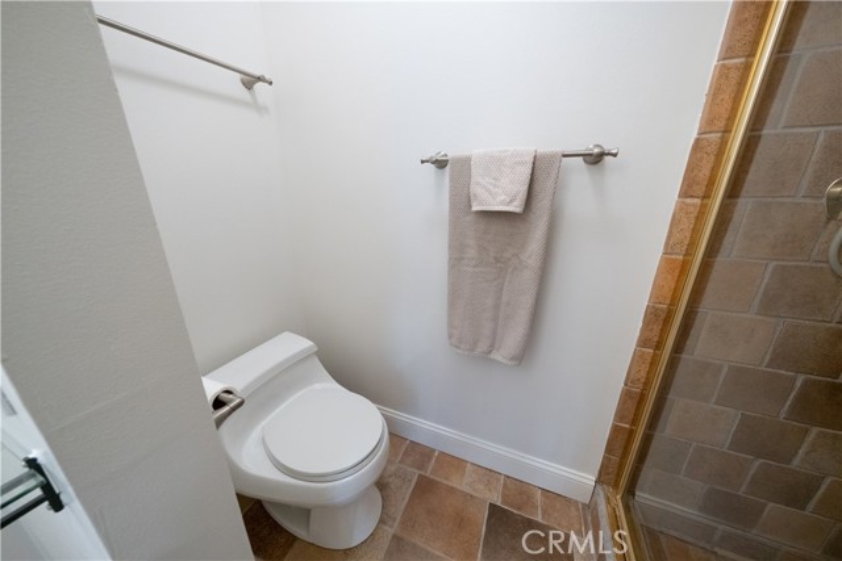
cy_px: 280
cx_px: 421
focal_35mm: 12
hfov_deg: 112.6
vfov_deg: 90.0
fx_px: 281
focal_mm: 8
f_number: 3.6
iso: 800
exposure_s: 1/90
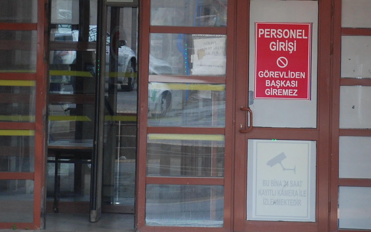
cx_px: 156
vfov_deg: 4.8
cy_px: -10
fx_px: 2740
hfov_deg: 7.7
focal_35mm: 271
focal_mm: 66
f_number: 5.3
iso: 400
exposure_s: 1/125
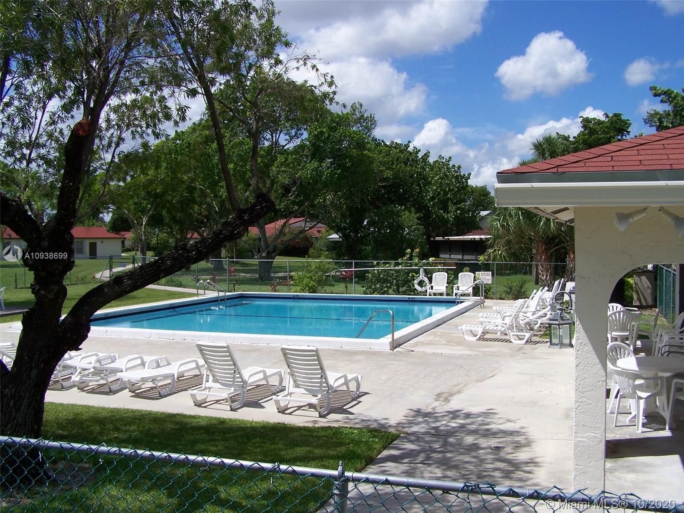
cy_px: 256
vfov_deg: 37.7
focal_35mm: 38
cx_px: 342
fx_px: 751
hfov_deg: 49.0
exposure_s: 1/800
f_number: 4
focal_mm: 6.3
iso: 64
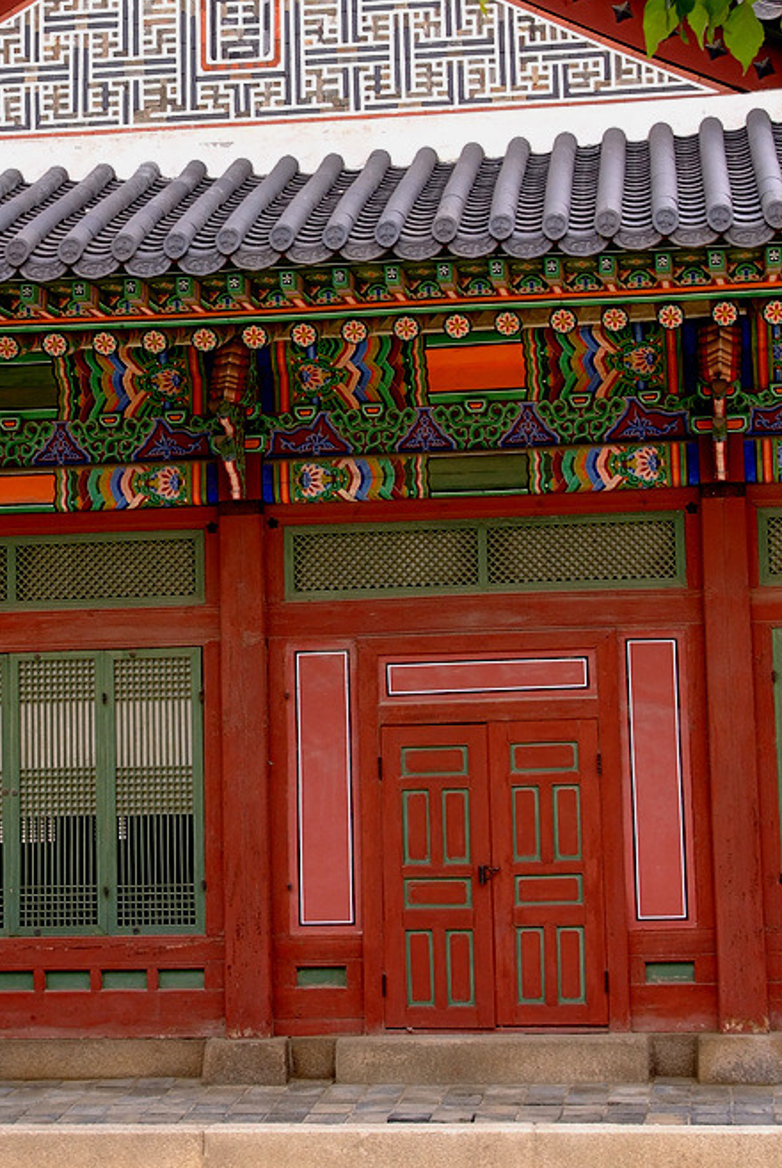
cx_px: 336
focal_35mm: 77
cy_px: 352
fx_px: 2501
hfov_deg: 17.8
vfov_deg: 26.1
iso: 160
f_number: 6.3
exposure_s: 1/57
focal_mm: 29
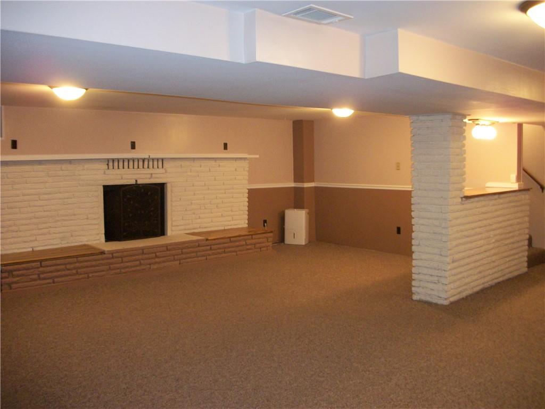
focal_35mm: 32
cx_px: 272
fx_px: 504
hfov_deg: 56.8
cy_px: 204
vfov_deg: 44.2
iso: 250
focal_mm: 5.7
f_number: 2.9
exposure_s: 1/30
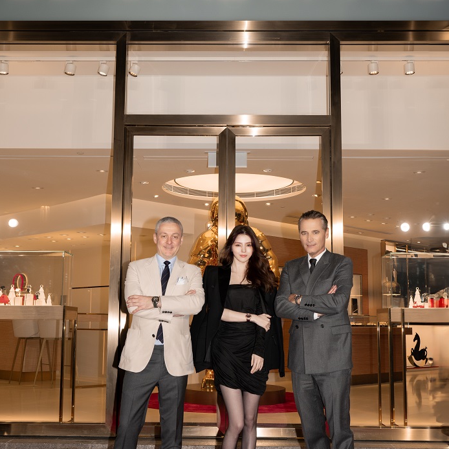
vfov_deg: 37.5
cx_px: 225
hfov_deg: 37.6
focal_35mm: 45
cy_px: 231
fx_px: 660
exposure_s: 1/125
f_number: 7.1
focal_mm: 35
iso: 640
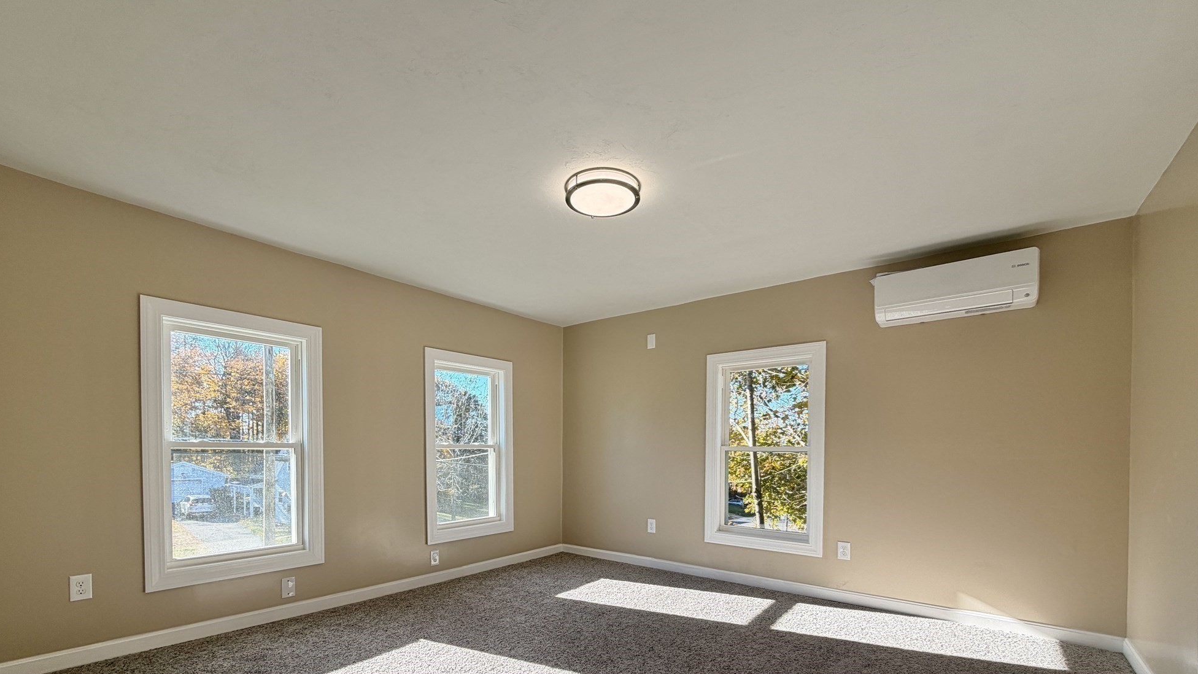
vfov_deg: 65.1
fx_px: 508
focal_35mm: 16
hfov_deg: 99.3
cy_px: 457
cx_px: 577
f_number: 2.2
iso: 25
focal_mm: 2.22
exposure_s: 1/120
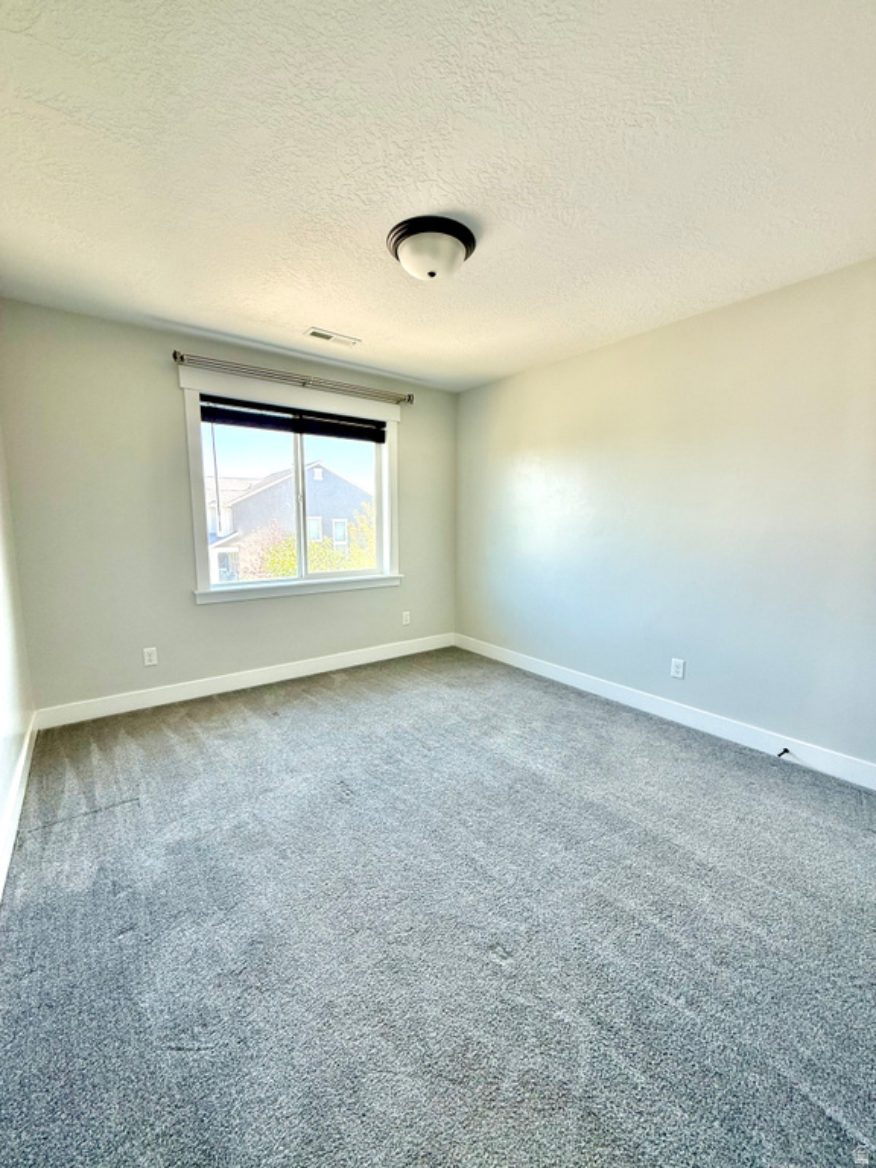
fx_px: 472
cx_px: 438
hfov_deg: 85.7
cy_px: 584
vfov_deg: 102.1
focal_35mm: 14
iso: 80
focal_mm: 2.22
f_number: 2.2
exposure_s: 1/99
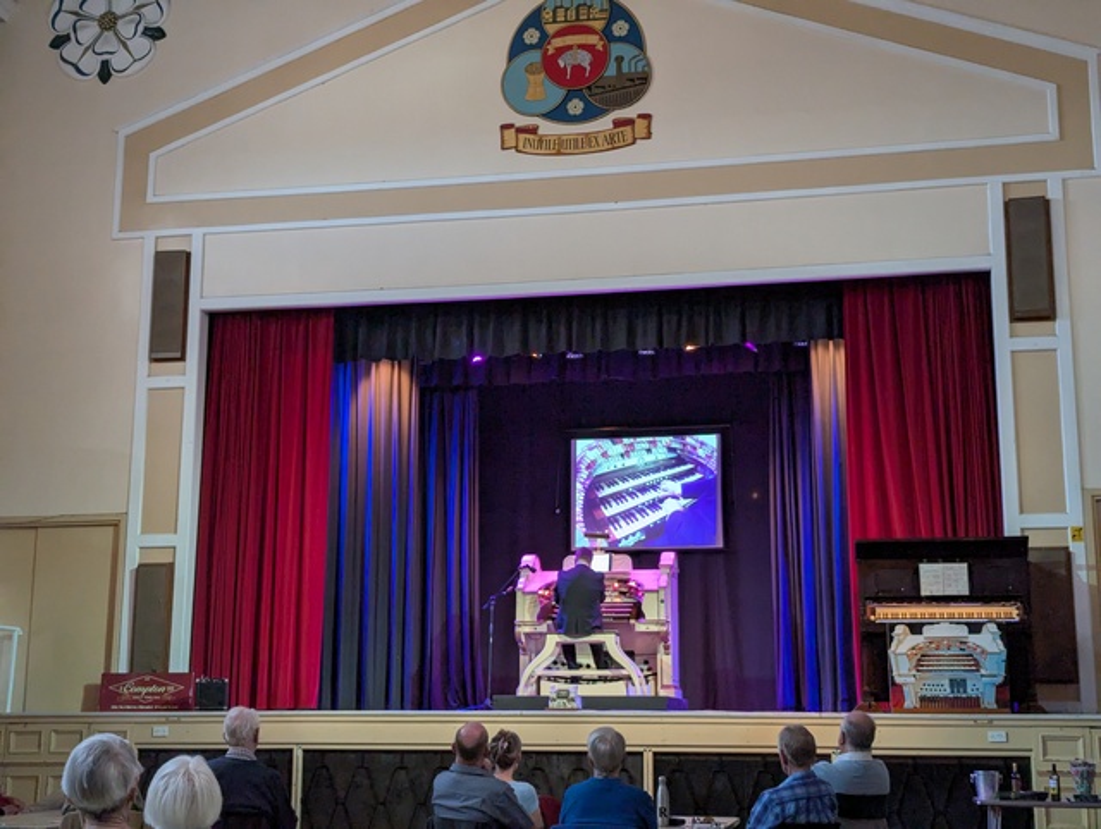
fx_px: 1529
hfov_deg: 39.6
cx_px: 550
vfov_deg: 30.3
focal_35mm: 48
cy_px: 414
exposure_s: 1/99.9
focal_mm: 6.81
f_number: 1.85
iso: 292
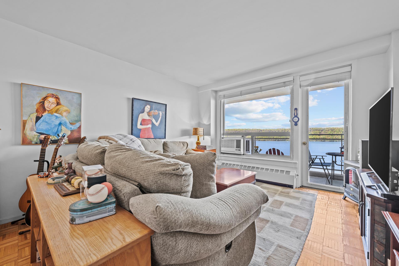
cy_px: 133
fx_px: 155
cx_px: 200
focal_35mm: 14
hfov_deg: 104.3
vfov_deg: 81.2
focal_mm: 14
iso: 250
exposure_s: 1/2
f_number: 9.5
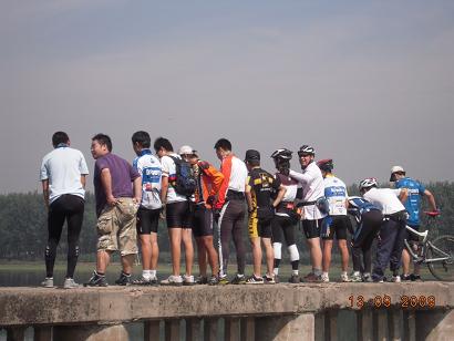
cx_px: 227
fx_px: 1470
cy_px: 170
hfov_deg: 17.6
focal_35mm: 112
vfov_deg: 13.2
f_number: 5.8
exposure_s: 1/500
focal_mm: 20
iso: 100
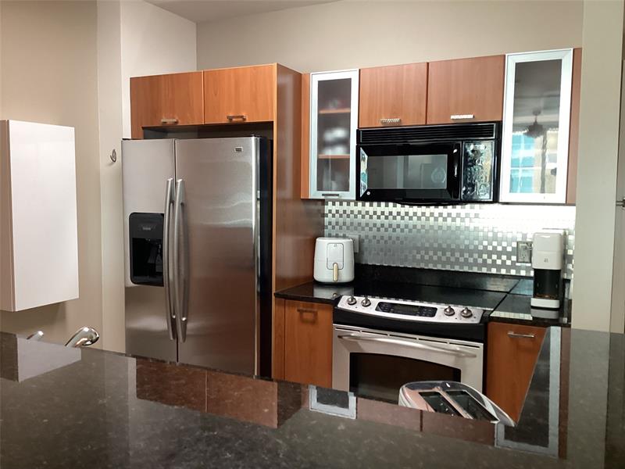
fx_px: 560
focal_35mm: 31
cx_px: 312
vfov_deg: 45.4
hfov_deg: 58.4
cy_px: 234
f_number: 2.4
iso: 160
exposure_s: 1/50
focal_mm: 3.3
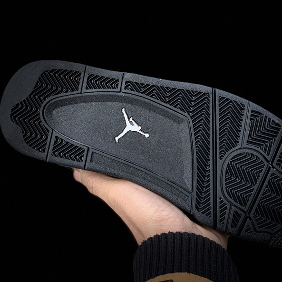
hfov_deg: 27.7
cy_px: 140
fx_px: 571
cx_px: 166
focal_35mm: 62
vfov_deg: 27.7
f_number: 2.4
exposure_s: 1/247
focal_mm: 6
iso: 16
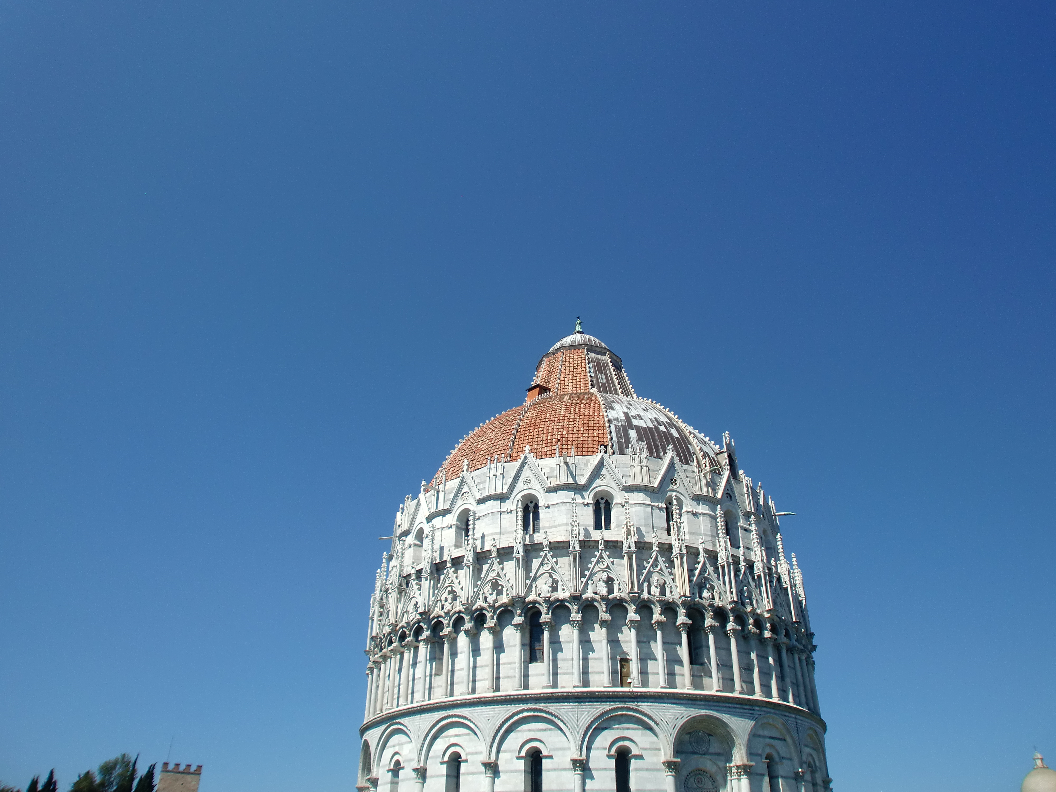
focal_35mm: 26
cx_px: 528
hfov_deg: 67.3
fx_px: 793
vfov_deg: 53.1
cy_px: 396
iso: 64
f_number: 7.8
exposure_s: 1/250
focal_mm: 4.65
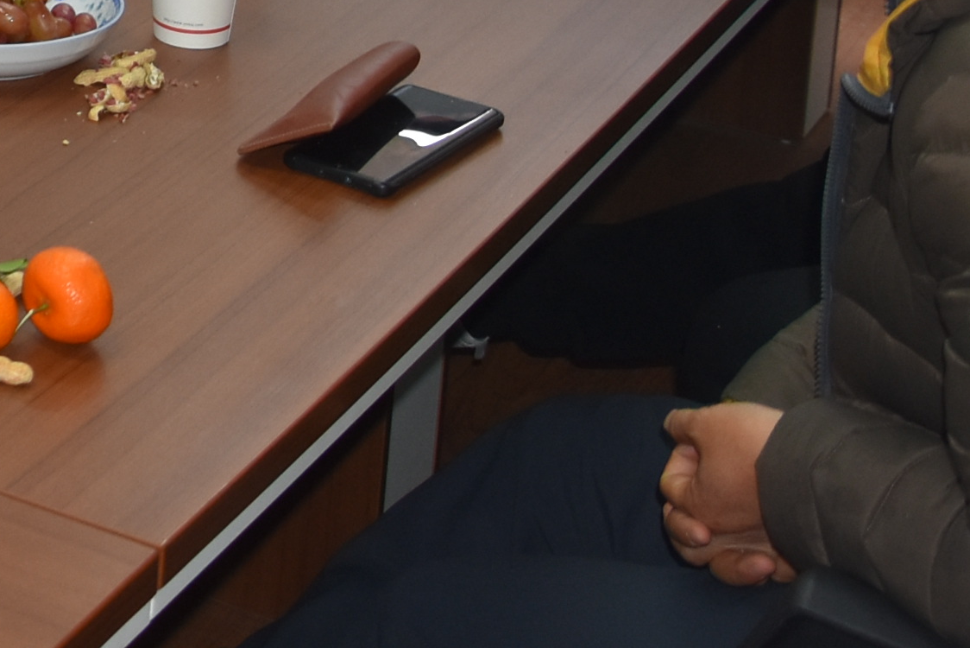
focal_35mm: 108
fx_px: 2911
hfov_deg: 17.0
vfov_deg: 11.6
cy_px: -586
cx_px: -517
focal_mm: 18
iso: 400
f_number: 3.5
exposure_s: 1/80
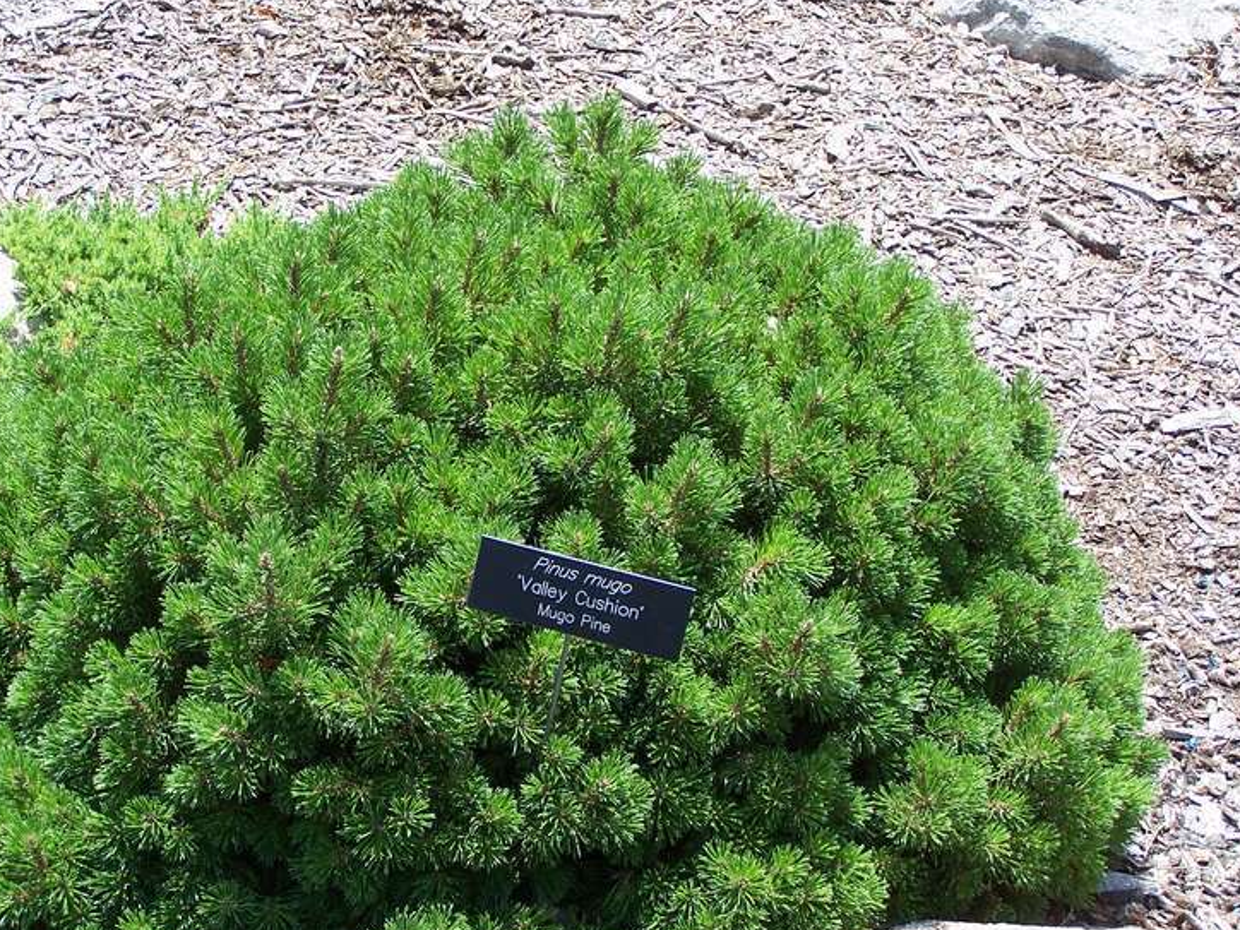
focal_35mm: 74
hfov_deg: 26.3
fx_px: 2651
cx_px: 575
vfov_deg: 19.9
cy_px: 478
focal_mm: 11.1
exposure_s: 1/500
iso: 80
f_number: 3.2
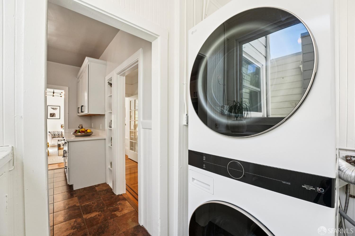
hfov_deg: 104.3
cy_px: 118
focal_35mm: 14
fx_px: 138
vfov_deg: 81.2
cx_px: 178
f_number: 8
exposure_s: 1/80
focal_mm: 14
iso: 640
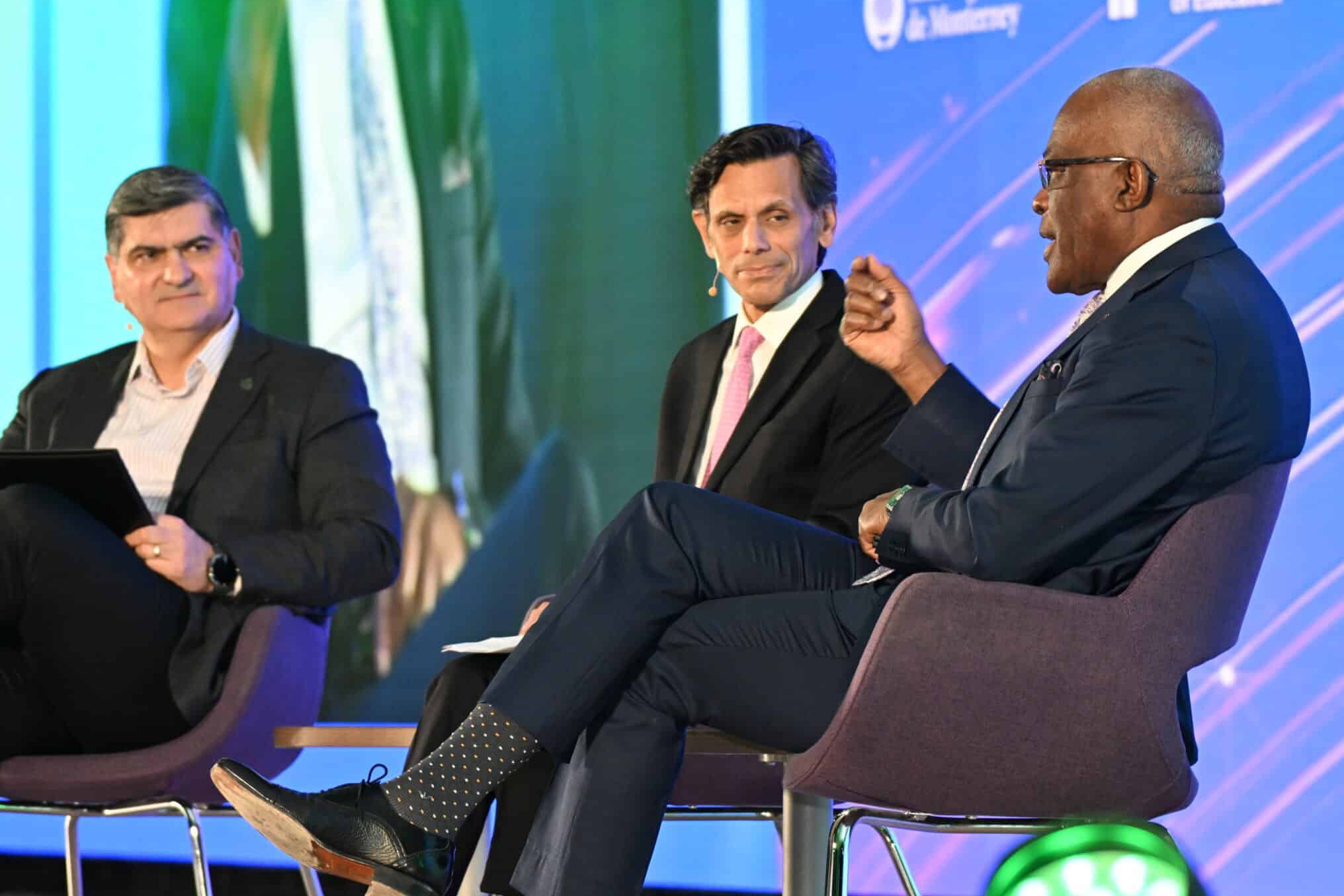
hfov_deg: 8.2
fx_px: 9408
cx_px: 540
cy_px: 444
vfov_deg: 5.5
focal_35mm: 252
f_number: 5.6
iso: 3200
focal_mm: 200
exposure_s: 1/160
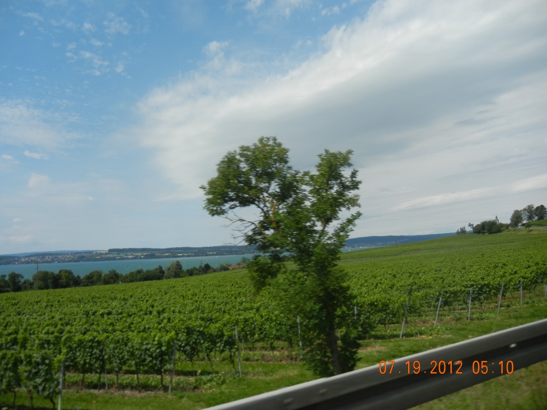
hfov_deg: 60.0
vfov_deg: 46.8
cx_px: 274
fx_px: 474
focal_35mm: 30
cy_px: 205
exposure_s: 1/608
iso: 160
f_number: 7
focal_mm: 5.4
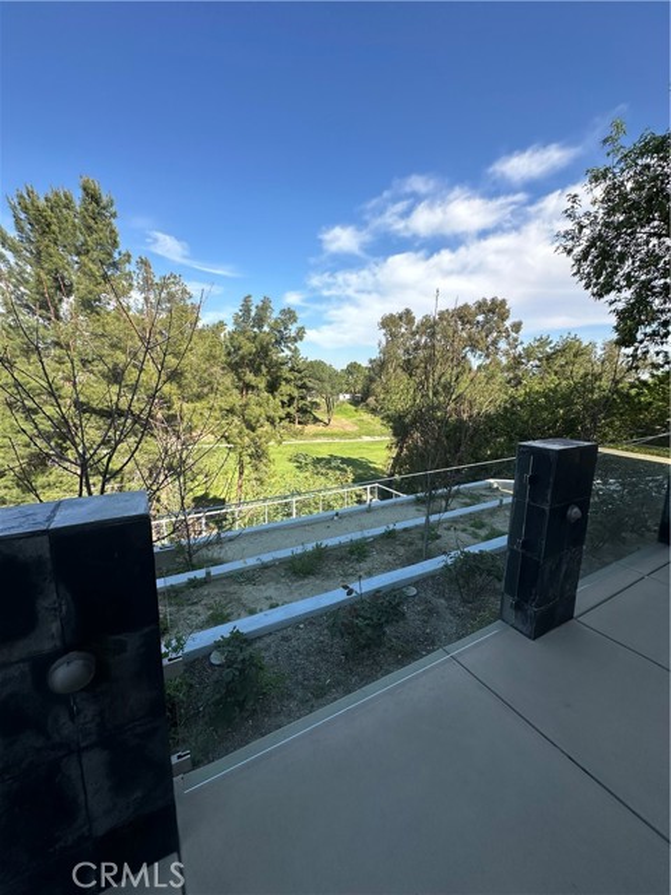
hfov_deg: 85.7
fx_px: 362
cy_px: 448
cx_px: 336
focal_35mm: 14
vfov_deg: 102.1
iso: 50
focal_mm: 2.22
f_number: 2.2
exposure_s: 1/1289
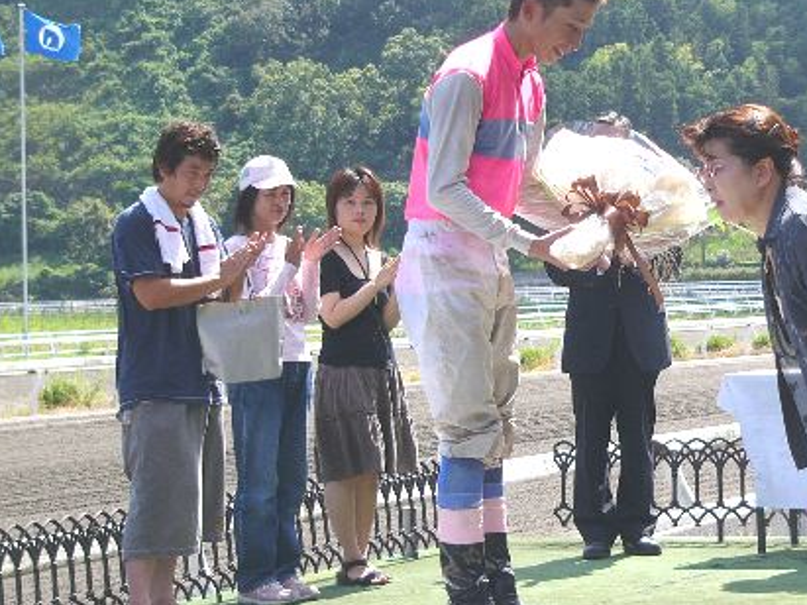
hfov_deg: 14.3
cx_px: 609
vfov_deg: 10.8
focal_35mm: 137
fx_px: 3193
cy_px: 232
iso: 50
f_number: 5.2
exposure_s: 1/400
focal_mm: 14.7
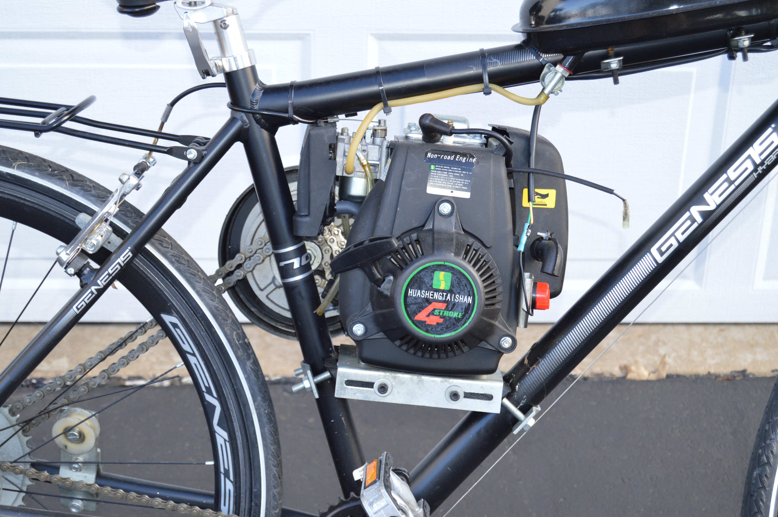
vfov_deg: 17.5
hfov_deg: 26.0
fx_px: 1684
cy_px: 258
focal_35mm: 78
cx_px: 389
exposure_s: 1/200
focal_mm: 52
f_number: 6.3
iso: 800
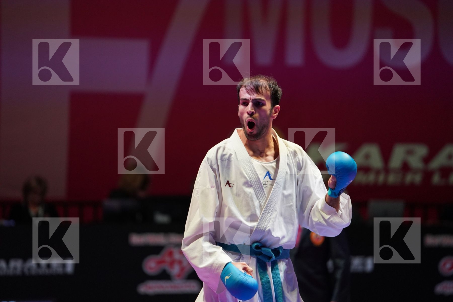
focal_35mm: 200
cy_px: 151
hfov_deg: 10.3
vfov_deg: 6.9
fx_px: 2516
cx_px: 226
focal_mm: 200
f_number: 2.8
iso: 2500
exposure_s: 1/1000
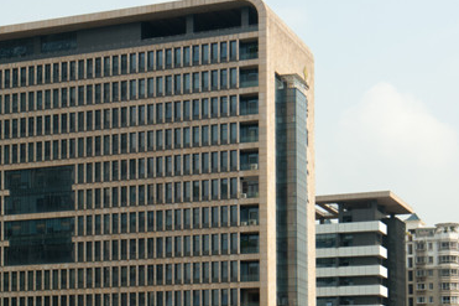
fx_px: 1236
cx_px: 140
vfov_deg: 14.0
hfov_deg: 20.9
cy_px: 254
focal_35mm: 97
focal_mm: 45
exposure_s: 1/1250
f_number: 8
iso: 800
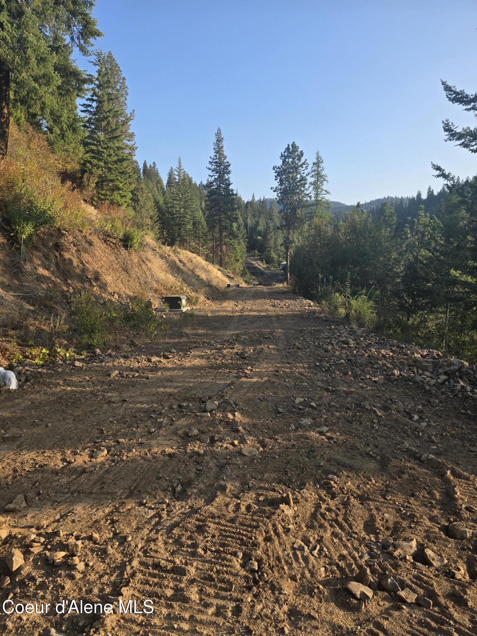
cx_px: 238
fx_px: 423
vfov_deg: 73.9
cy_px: 318
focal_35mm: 23
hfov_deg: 58.9
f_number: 1.7
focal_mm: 6.3
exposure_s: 1/249
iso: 12
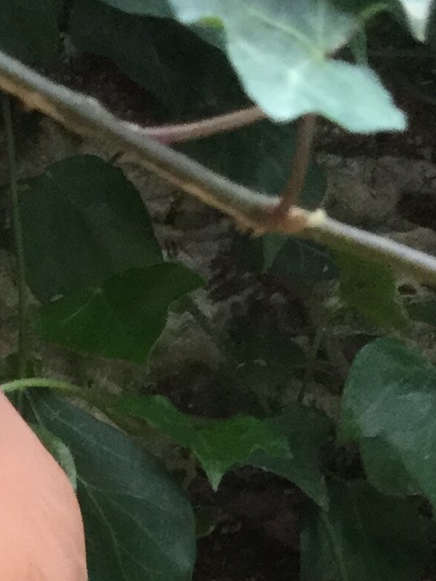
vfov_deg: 14.1
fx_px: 2182
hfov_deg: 11.0
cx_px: -199
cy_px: 913
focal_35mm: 130
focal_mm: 3.3
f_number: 2.4
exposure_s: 1/33
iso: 125
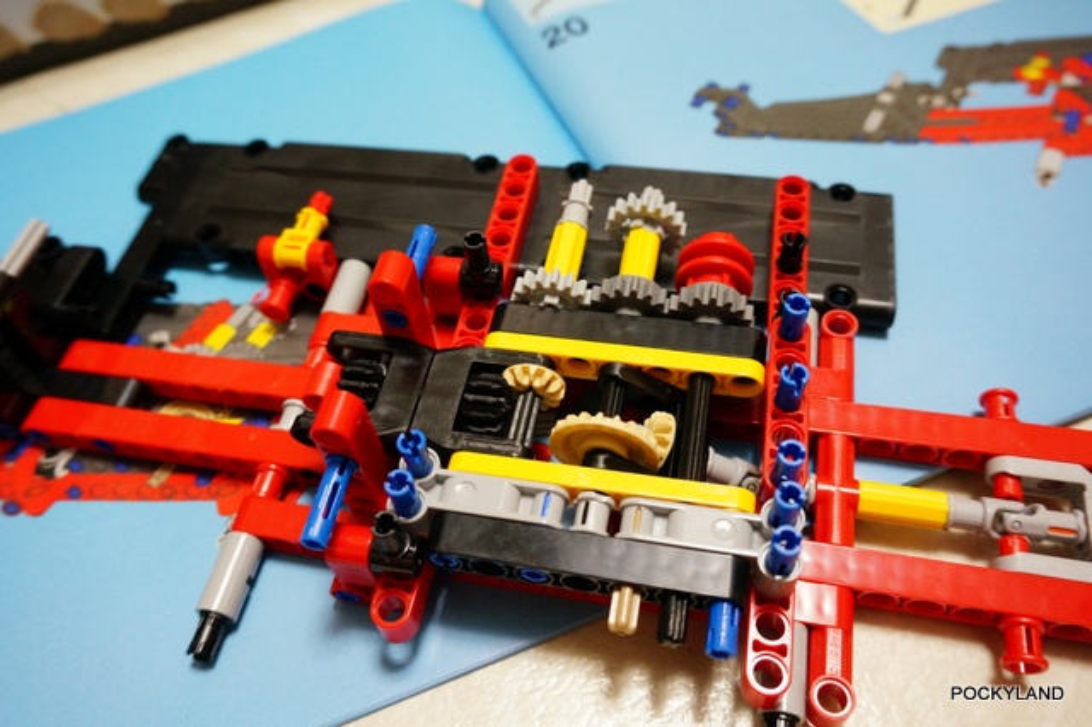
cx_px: 546
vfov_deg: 43.6
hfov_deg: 62.0
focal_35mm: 30
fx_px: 909
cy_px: 364
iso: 1600
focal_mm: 20
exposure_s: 1/40
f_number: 5
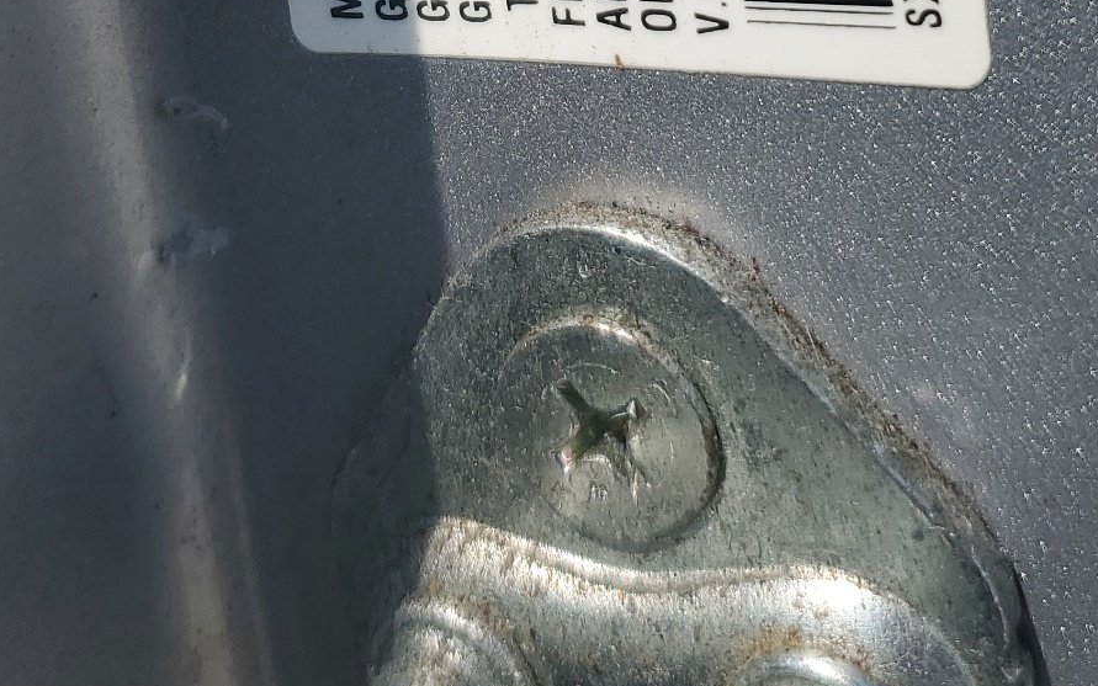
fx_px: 1975
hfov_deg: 31.1
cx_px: 568
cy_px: -297
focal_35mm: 66
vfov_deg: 17.9
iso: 50
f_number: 1.5
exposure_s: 1/3333
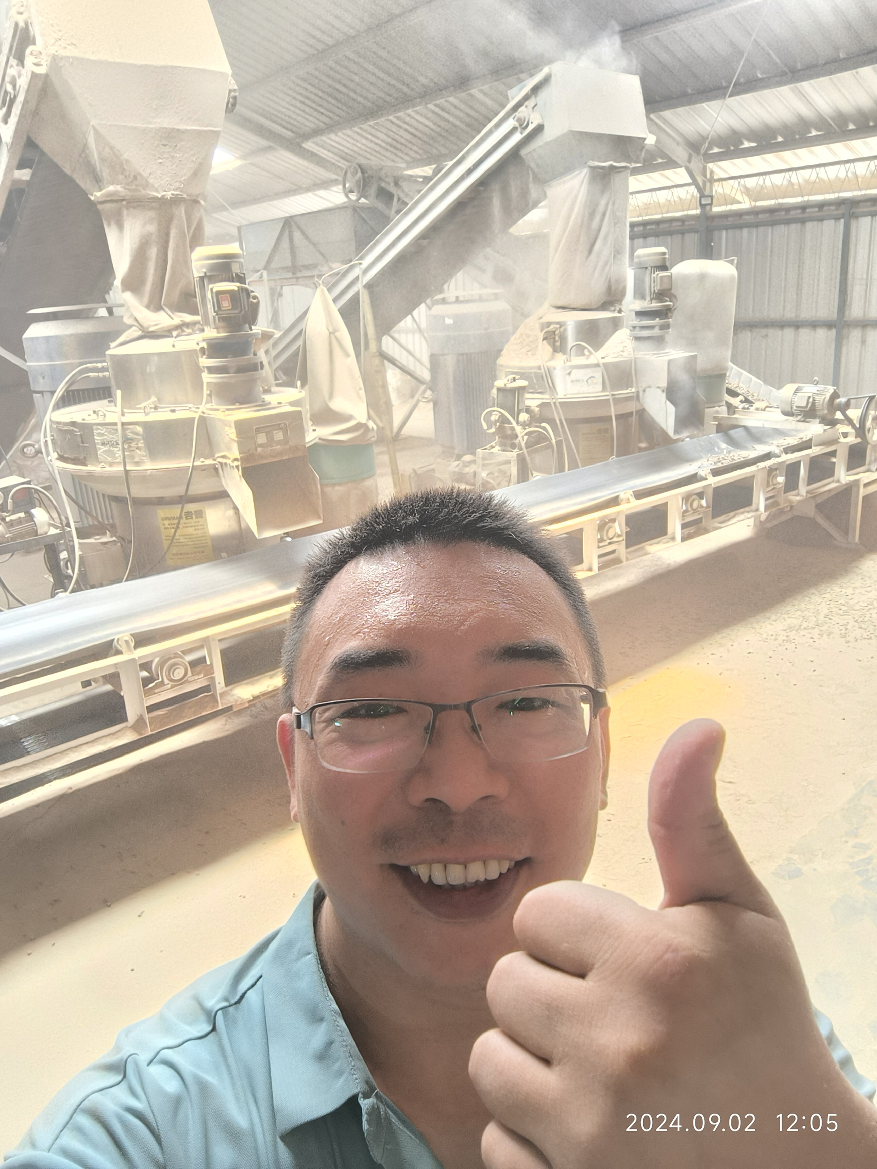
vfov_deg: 71.6
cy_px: 584
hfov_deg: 56.8
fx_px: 811
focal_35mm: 24
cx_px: 438
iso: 200
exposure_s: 1/50
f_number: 2.45
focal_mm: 3.26
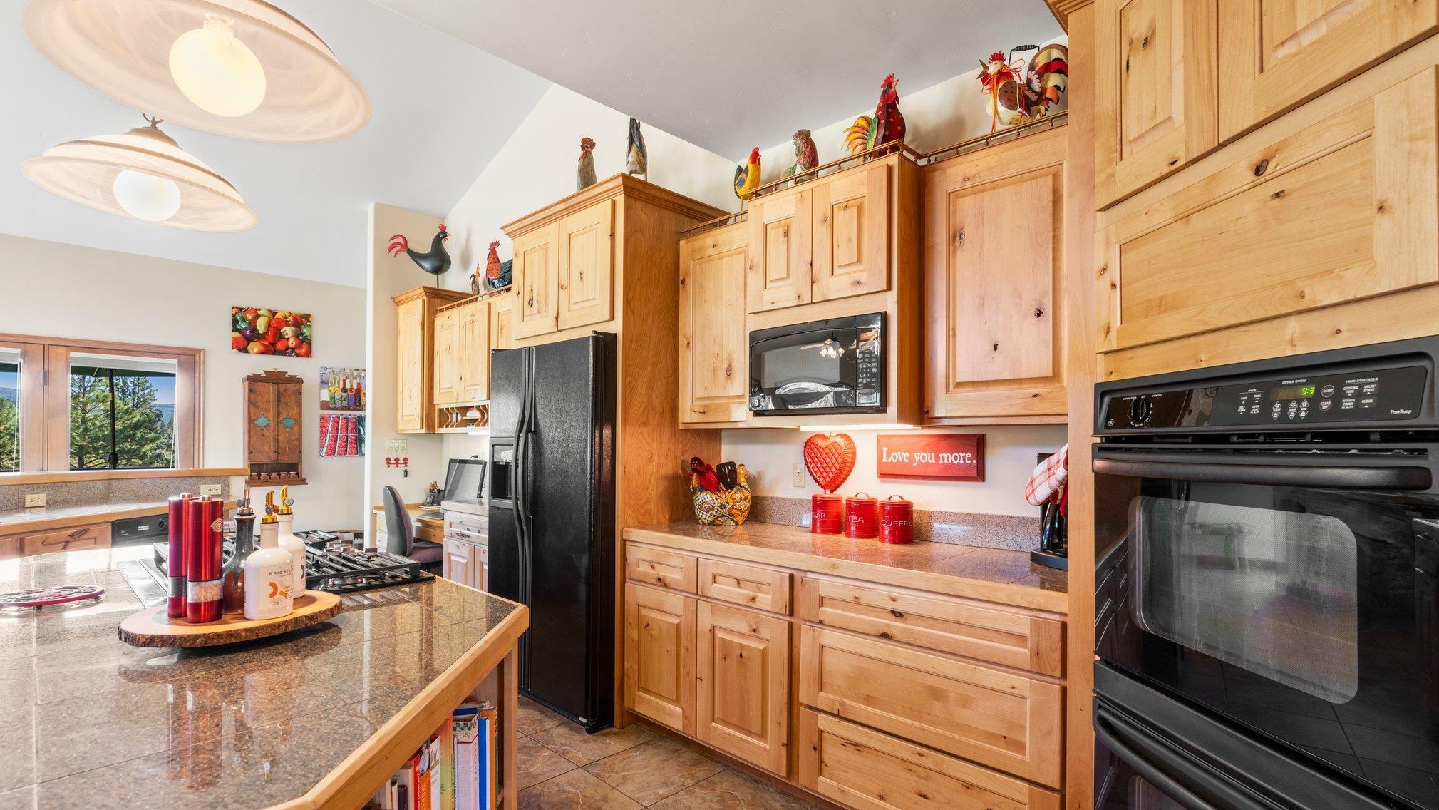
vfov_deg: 63.5
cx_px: 721
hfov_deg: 95.9
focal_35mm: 17
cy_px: 473
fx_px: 649
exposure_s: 1
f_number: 8
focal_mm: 16
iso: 400
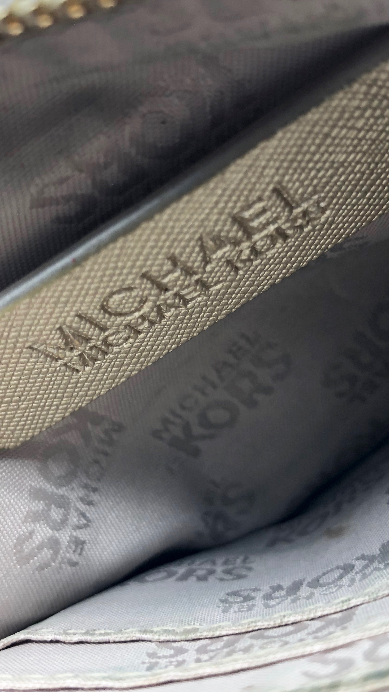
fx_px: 770
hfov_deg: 28.3
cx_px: 223
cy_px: 371
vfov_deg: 48.3
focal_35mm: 42
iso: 64
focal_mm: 3.99
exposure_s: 1/120
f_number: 1.8
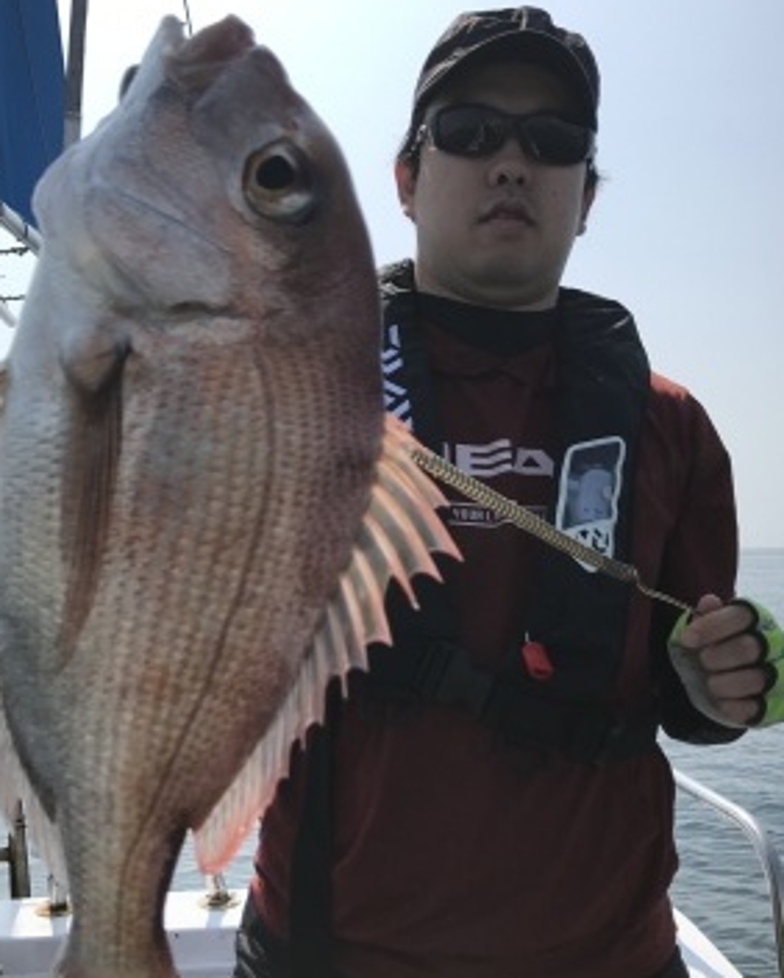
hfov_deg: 39.2
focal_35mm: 38
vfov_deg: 47.9
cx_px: 382
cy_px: 511
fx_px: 1101
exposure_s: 1/3300
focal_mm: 3.99
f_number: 1.8
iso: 20
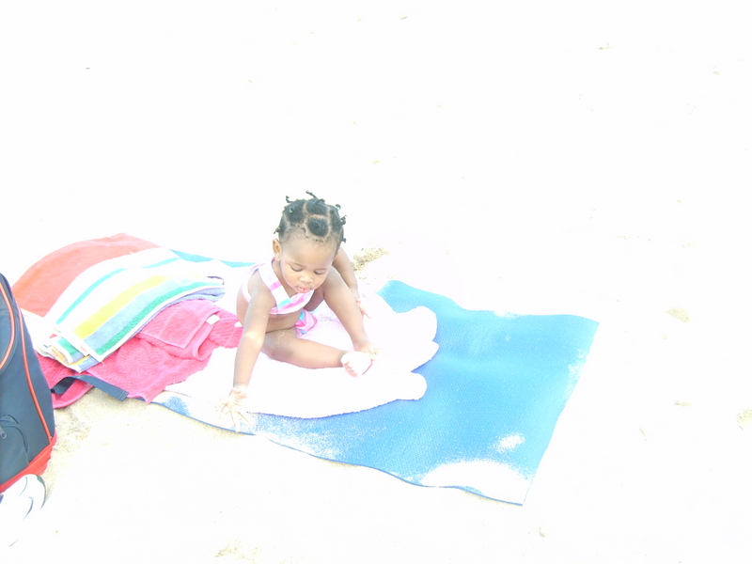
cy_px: 282
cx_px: 376
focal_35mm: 35
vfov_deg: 40.7
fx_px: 760
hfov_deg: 52.6
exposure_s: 1/30
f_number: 2.8
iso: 50
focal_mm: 5.8
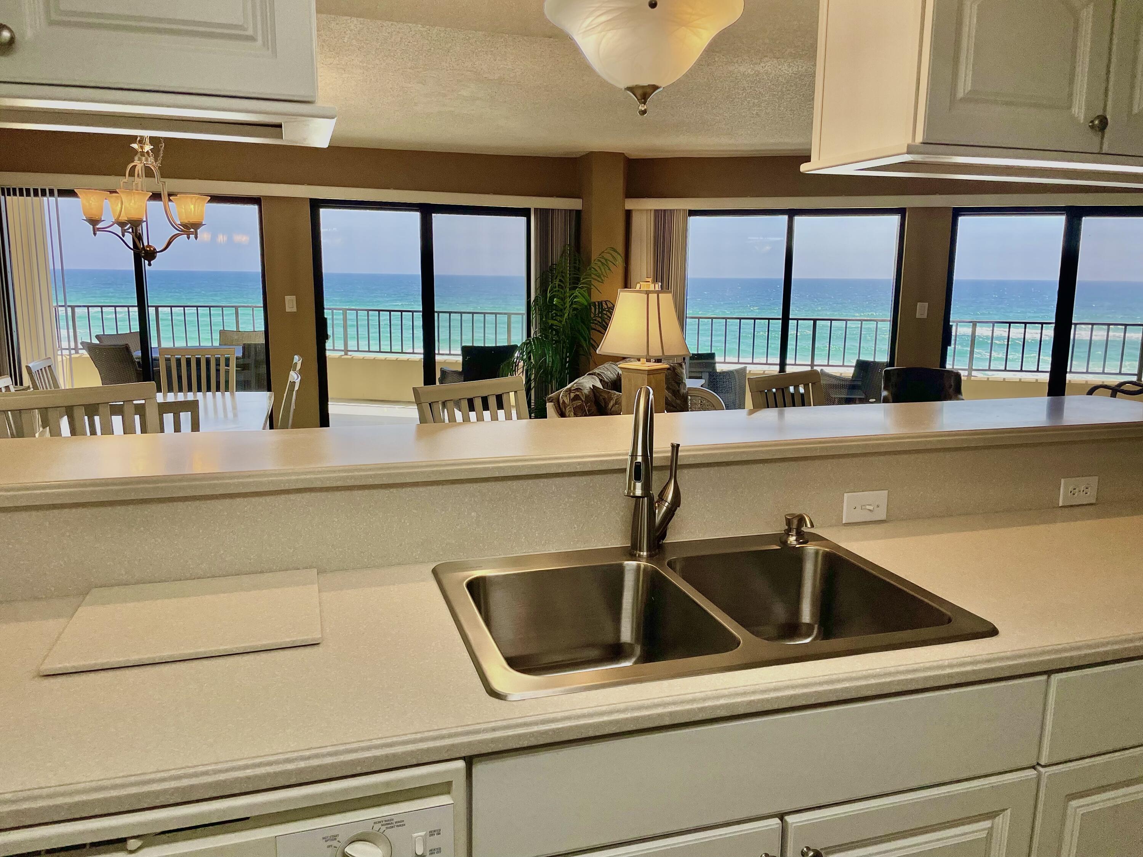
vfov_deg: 53.1
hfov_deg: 67.3
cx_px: 572
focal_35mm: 26
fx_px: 859
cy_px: 428
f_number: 1.6
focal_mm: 4.2
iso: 32
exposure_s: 1/1182
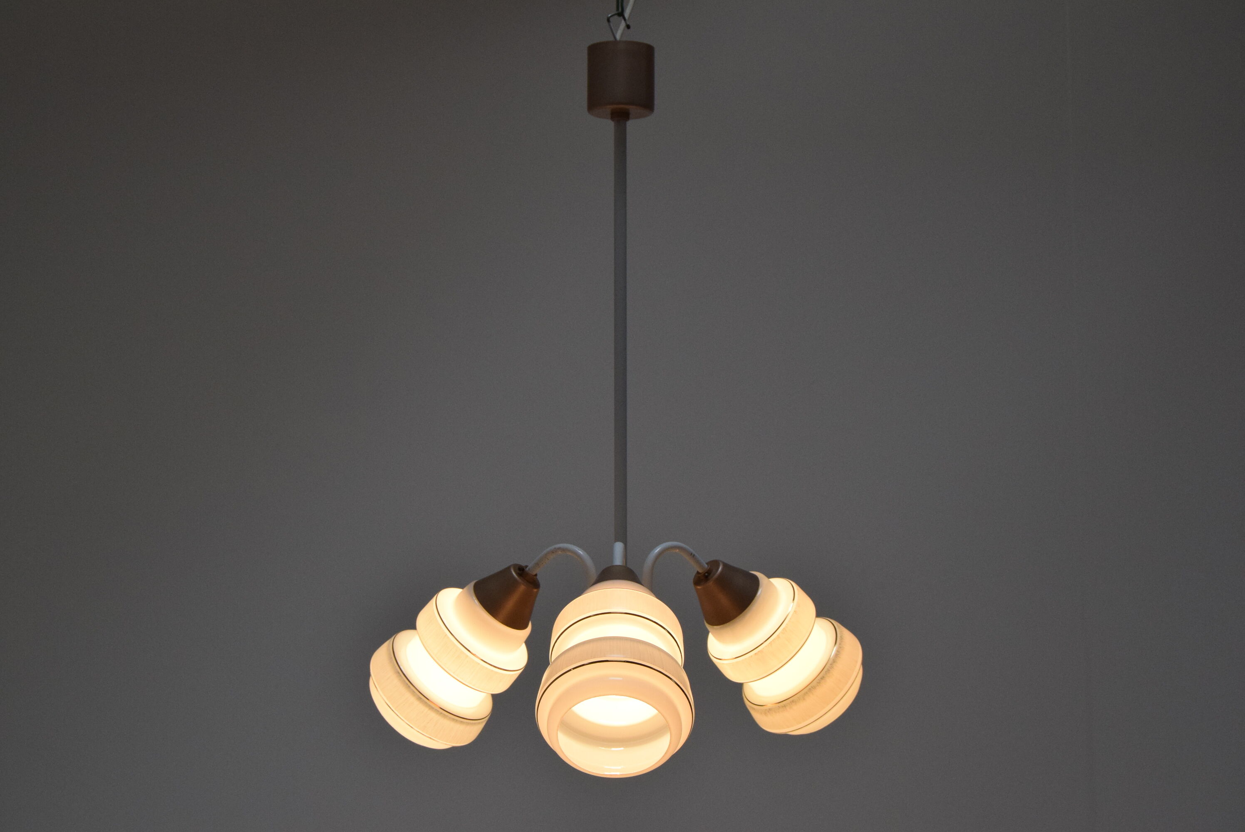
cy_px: 416
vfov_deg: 23.8
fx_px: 1973
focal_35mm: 57
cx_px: 622
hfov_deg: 35.0
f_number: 8
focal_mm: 38
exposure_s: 1/250
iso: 1600
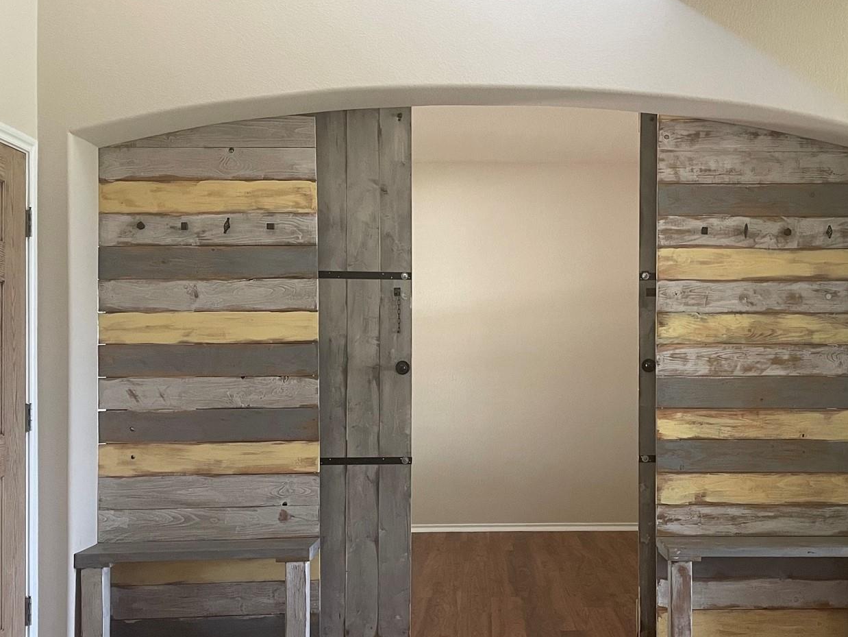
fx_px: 1054
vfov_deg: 33.5
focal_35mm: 43
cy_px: 378
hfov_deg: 43.5
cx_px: 526
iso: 320
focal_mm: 4.2
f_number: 1.6
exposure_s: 1/60
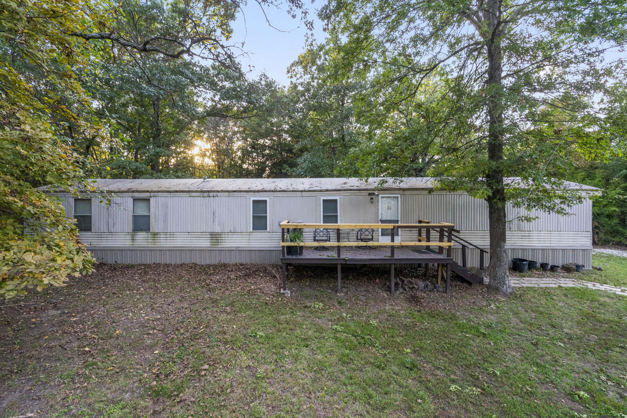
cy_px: 209
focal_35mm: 16
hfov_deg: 96.7
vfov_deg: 73.7
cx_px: 314
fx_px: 279
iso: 1600
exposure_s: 1/100
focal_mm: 16
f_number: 9
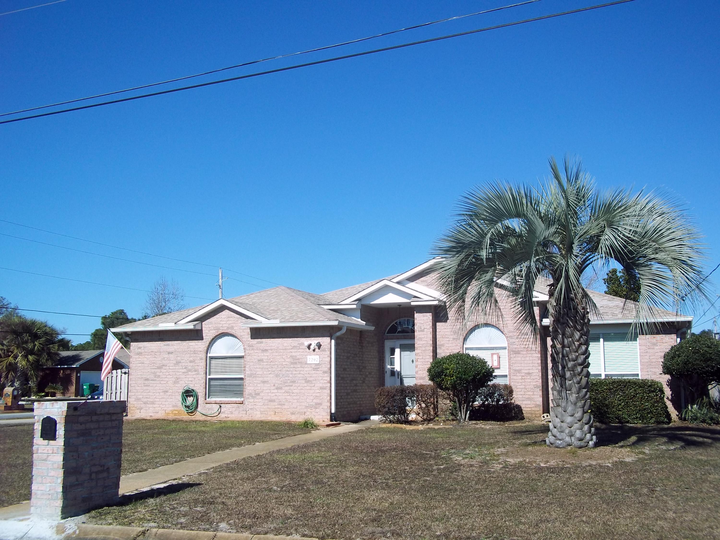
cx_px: 360
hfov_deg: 51.4
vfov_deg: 39.7
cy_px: 270
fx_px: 749
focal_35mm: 36
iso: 80
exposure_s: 1/250
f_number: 8
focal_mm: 6.5
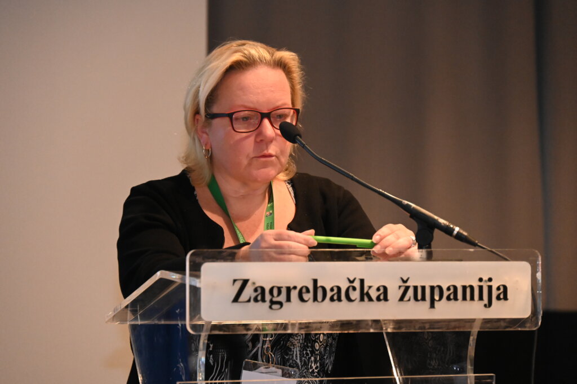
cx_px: 288
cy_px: 192
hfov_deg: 12.1
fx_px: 2722
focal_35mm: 170
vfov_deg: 8.1
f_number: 6.3
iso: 10000
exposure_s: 1/200
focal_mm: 170
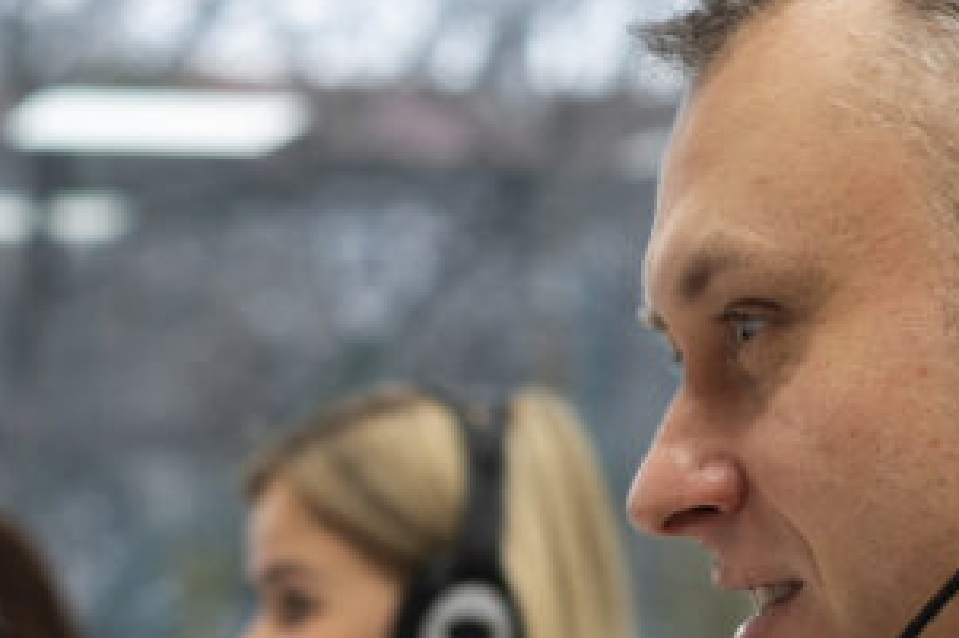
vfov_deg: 6.8
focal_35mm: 199
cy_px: 1070
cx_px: 140
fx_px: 5298
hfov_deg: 10.3
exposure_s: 1/250
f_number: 3.2
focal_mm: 50
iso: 800
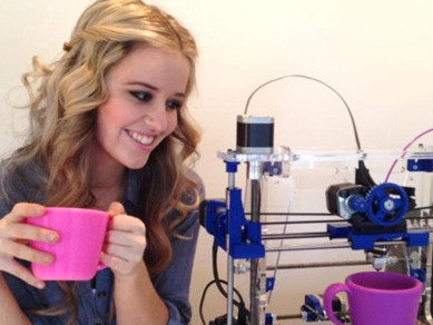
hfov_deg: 35.3
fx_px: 676
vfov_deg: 26.8
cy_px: 227
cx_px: 281
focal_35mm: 54
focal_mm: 4.28
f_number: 2.4
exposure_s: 1/20
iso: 64
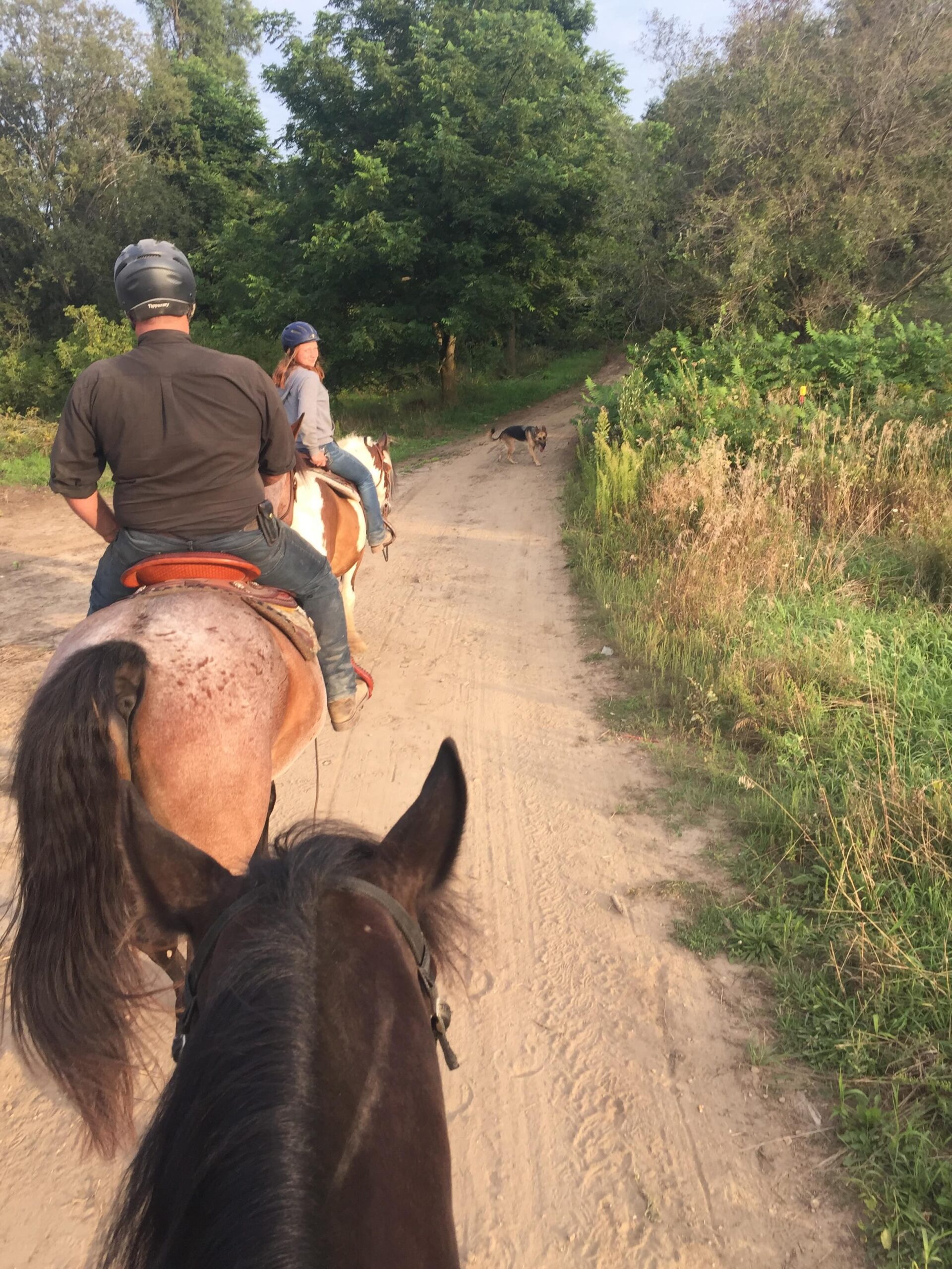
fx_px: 1063
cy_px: 634
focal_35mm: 29
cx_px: 476
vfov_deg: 61.7
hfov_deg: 48.2
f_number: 2.2
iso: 32
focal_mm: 4.15
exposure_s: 1/332
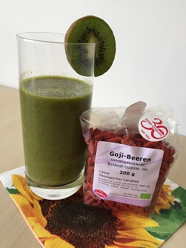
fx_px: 208
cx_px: 93
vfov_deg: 61.6
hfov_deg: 48.3
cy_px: 124
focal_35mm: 29
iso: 32
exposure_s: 1/30
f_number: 2.2
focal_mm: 4.15
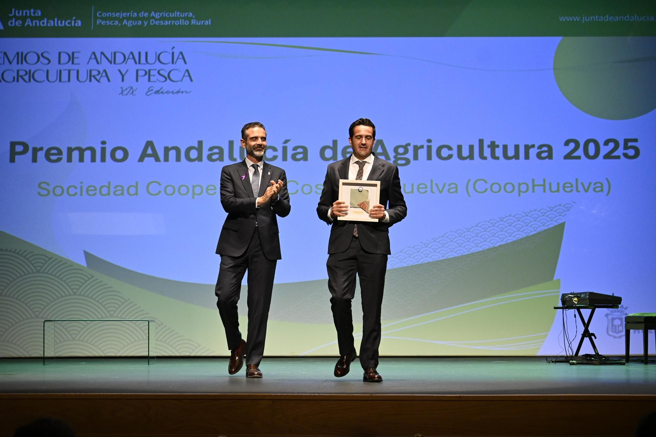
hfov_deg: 24.6
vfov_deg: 16.5
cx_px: 328
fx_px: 1503
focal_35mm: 82
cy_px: 218
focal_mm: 55
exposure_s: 1/250
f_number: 5
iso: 3200
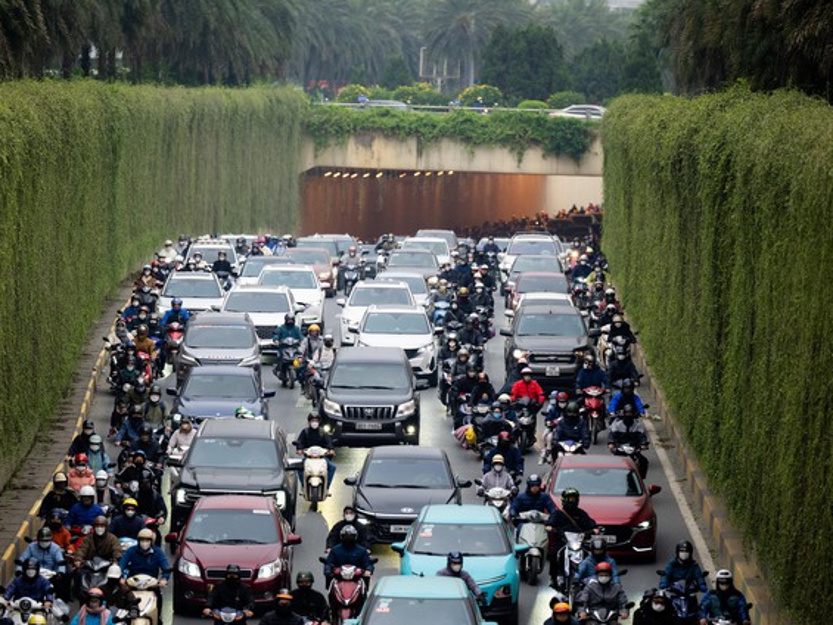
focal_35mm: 218
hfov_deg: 9.1
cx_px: 373
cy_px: 312
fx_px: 5247
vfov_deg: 6.8
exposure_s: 1/500
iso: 640
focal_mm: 200
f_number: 3.2
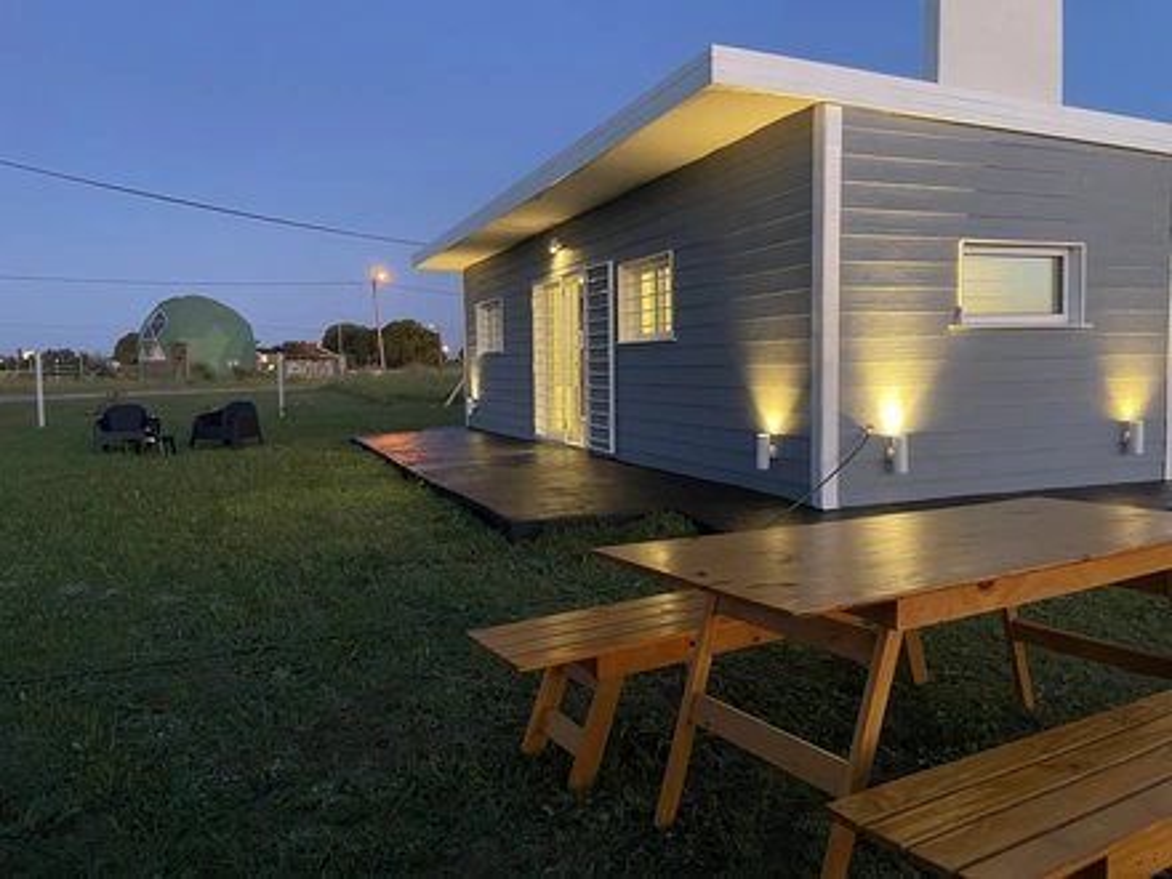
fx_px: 880
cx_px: 586
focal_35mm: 26
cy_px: 440
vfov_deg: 53.1
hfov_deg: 67.3
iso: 640
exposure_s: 1/25
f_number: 1.6
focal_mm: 4.2
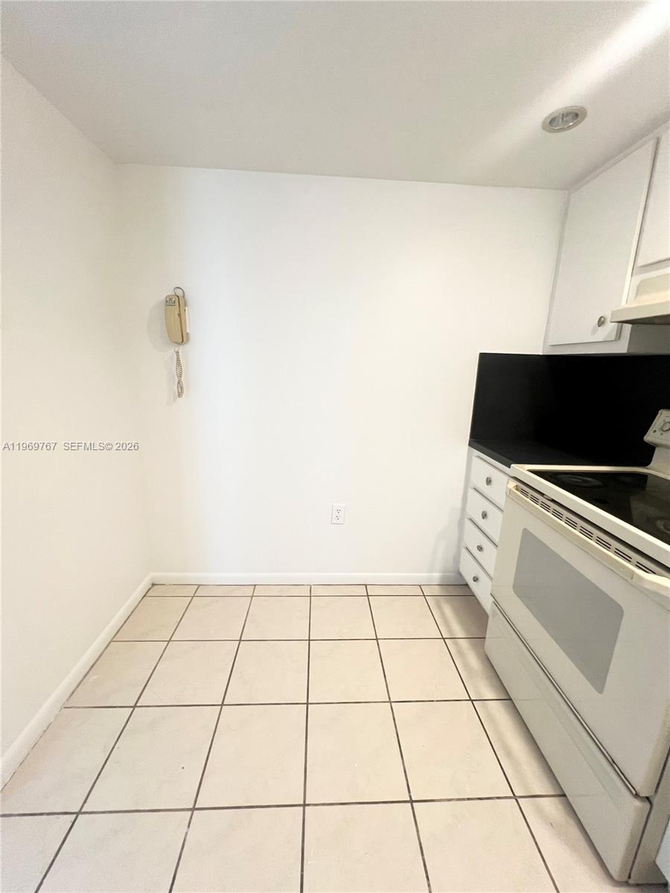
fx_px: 335
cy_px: 446
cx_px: 335
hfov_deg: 89.9
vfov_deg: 106.2
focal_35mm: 13
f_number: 1.8
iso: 200
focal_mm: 1.57
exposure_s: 1/120
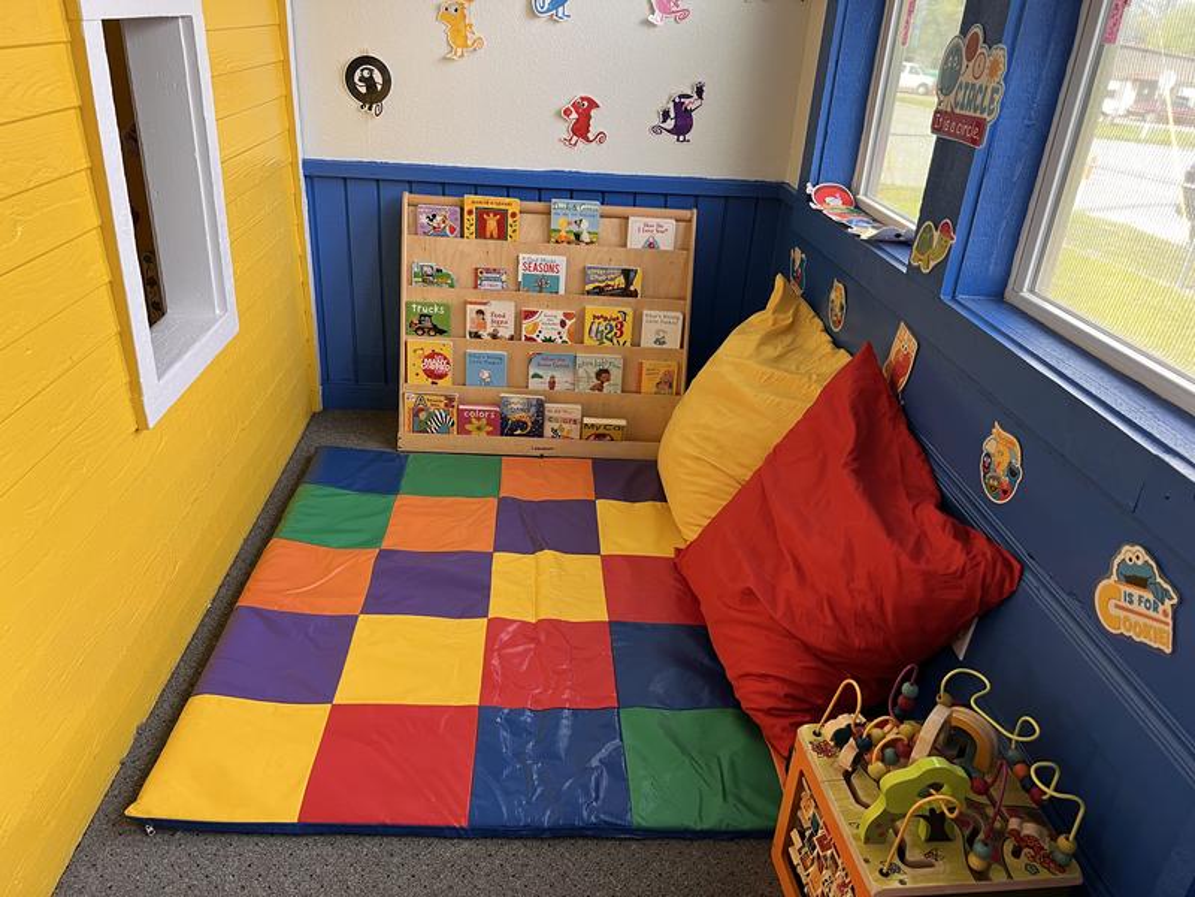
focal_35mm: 26
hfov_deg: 67.3
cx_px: 598
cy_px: 448
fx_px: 898
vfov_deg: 53.1
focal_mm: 5.7
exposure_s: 1/60
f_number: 1.5
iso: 125
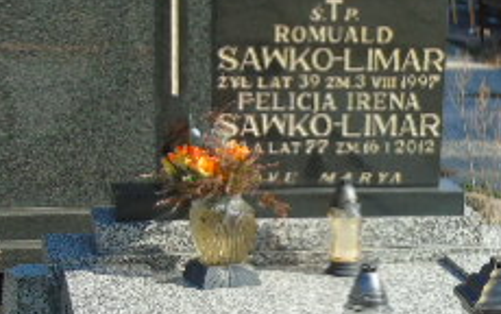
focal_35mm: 118
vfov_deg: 11.0
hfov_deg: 17.4
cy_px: 321
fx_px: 1612
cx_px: 466
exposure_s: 1/400
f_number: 3.9
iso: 80
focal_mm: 7.1
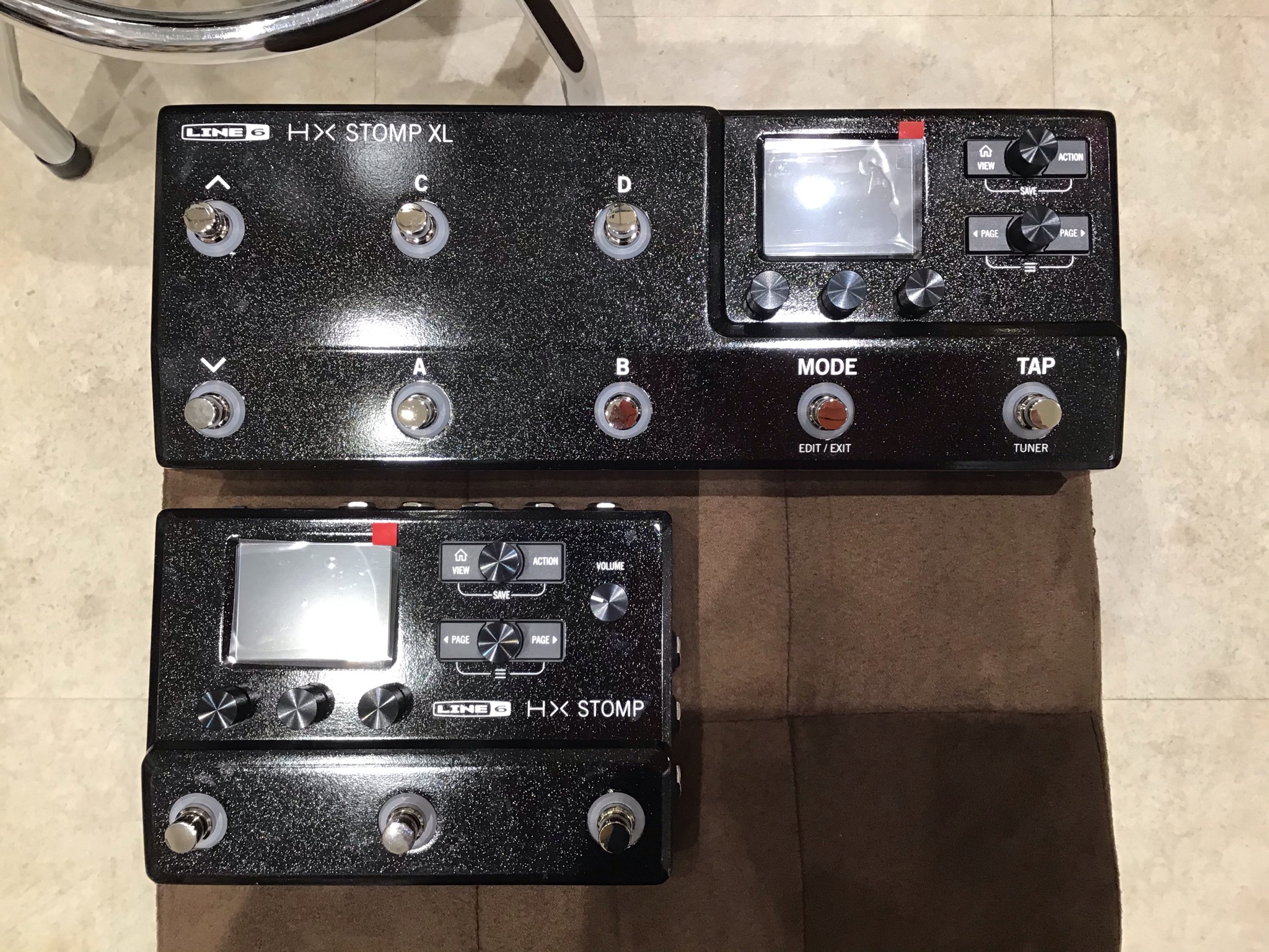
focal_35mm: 31
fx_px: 1136
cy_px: 476
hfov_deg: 58.4
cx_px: 634
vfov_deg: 45.4
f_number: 2.4
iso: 64
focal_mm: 3.3
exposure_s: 1/30
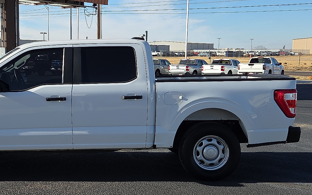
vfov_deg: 23.5
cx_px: 89
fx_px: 468
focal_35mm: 55
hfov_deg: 36.3
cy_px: 111
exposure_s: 1/5000
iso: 76
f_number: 1.8
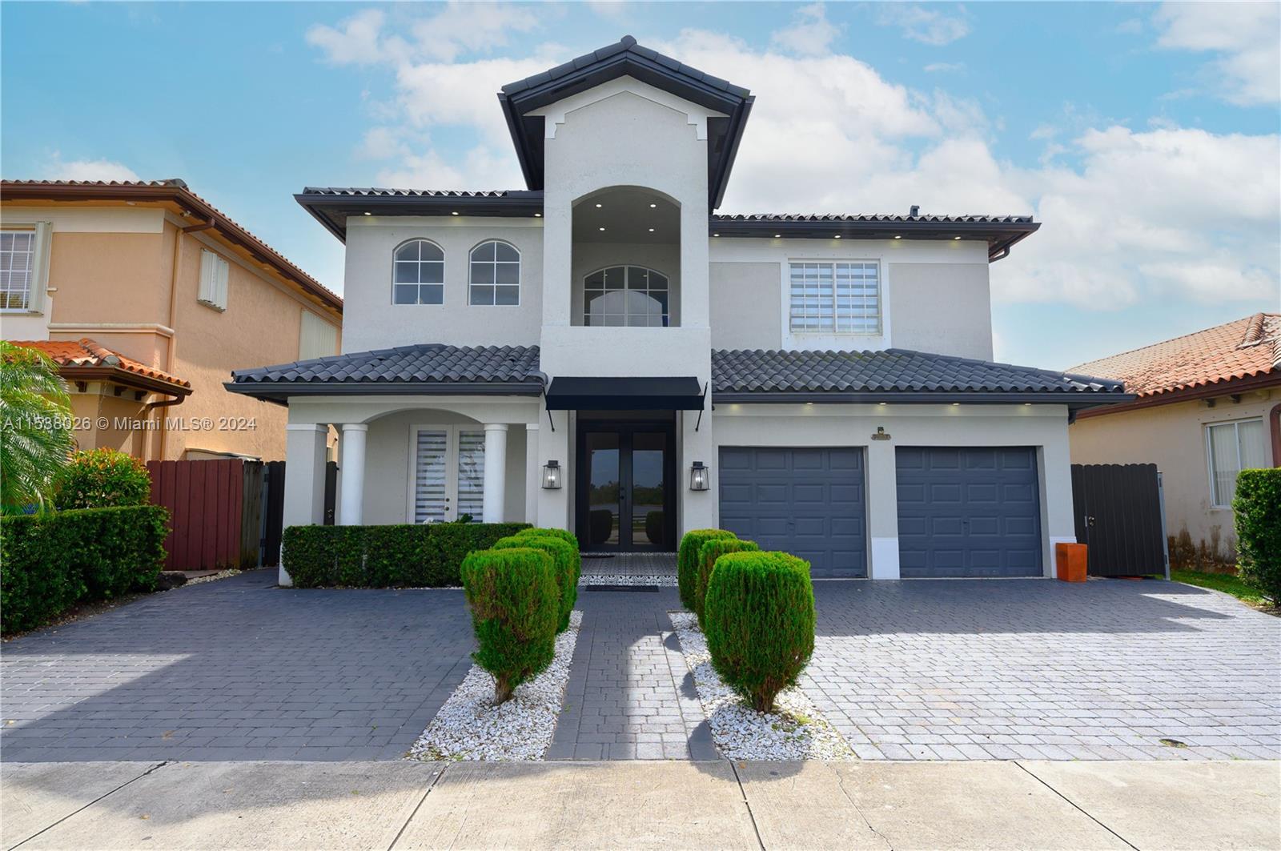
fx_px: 675
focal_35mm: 19
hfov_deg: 87.0
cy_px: 426
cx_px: 640
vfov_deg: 64.4
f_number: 5
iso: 50
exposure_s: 1/320
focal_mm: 19
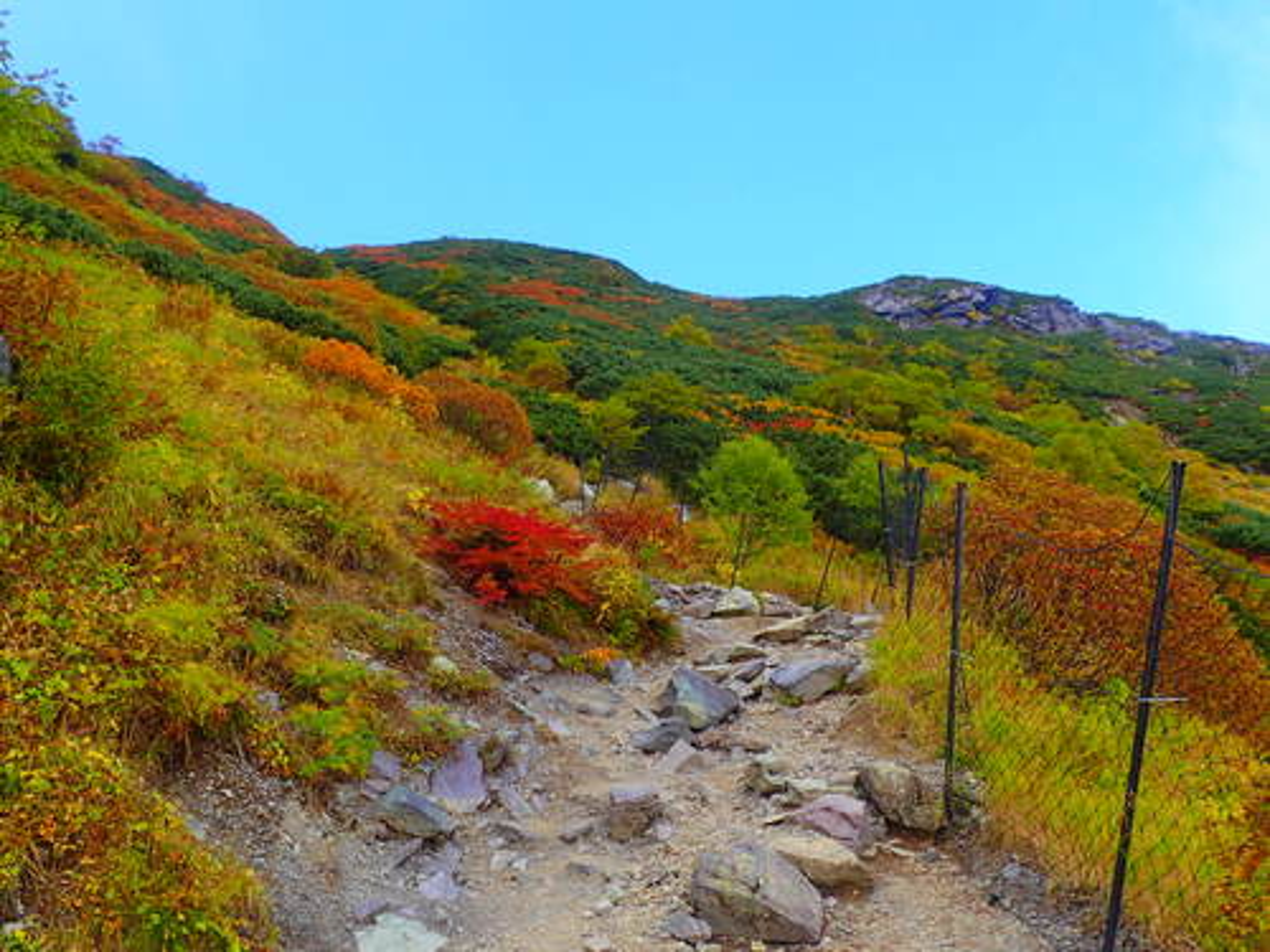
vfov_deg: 46.8
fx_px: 1101
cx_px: 635
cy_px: 476
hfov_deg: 60.0
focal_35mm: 30
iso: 100
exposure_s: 1/250
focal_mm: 5.5
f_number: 3.2
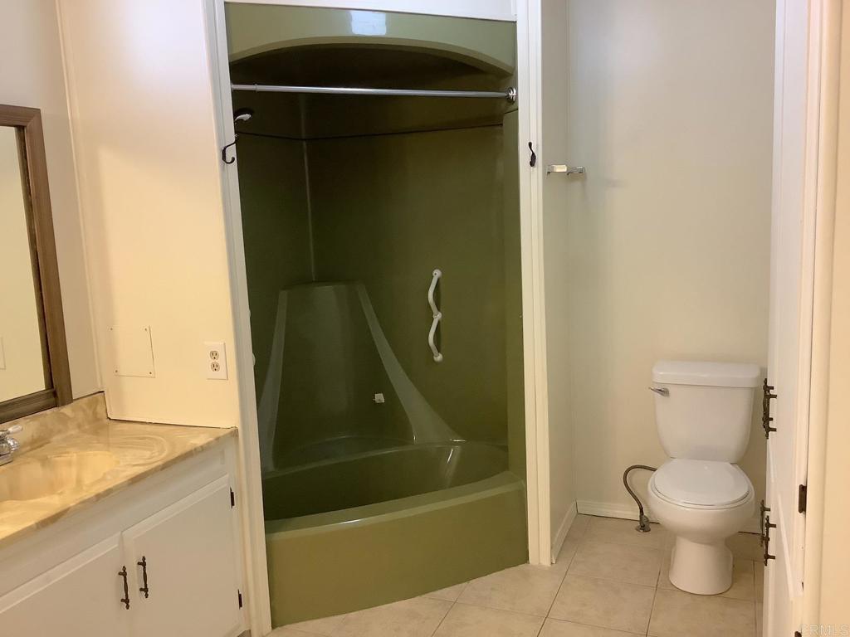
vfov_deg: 45.4
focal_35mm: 31
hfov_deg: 58.4
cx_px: 425
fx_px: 761
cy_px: 318
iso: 250
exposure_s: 1/60
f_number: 2.4
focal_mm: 3.3
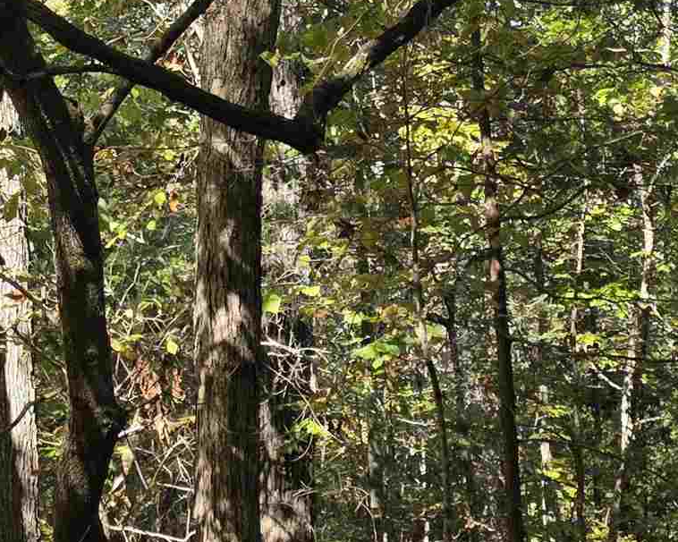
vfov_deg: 16.5
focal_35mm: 91
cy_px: 3
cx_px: 55
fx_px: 1826
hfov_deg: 20.6
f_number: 1.7
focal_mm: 6.3
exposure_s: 1/359
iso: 40
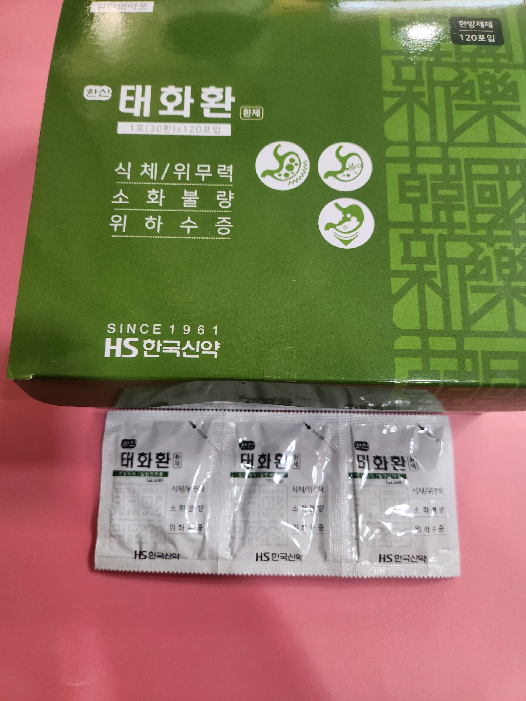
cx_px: 263
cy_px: 350
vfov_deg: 73.9
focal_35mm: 23
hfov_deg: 58.9
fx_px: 466
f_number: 1.8
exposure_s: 1/120
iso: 200
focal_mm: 5.4
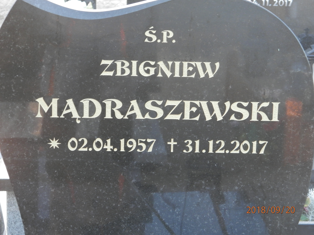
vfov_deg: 14.0
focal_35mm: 106
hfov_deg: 18.5
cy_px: 118
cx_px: 157
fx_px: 962
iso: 200
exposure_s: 1/20
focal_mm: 19
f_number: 4.5
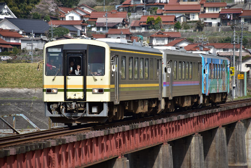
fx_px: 1464
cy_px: 84
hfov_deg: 9.8
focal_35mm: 210
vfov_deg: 6.5
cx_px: 126
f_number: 7.1
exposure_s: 1/640
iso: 200
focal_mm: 140
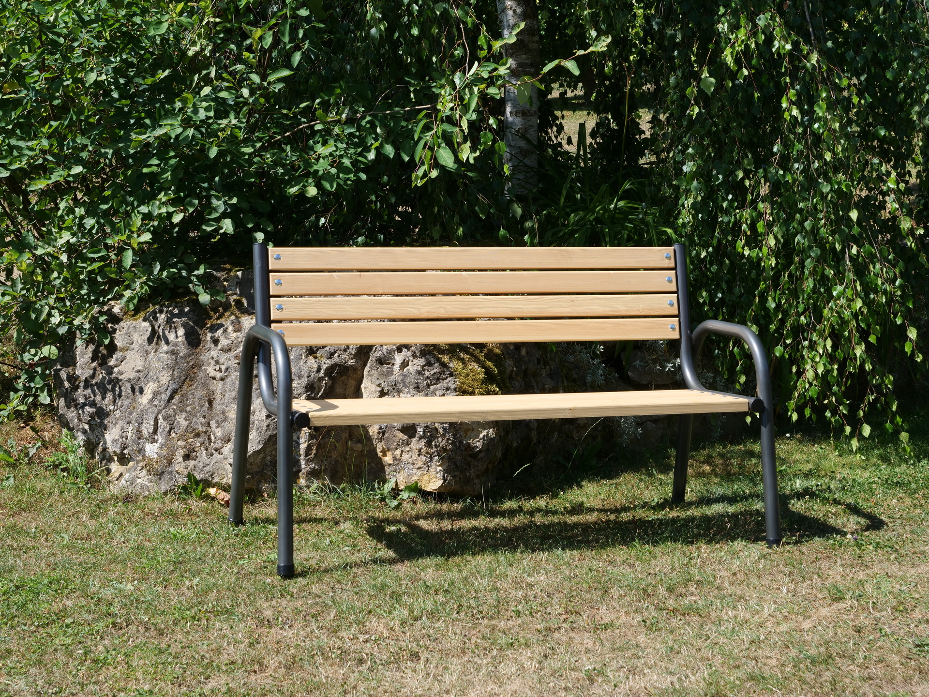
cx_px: 464
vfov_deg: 21.6
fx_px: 1825
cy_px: 348
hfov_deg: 28.6
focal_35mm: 68
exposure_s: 1/400
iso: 200
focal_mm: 34
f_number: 7.1
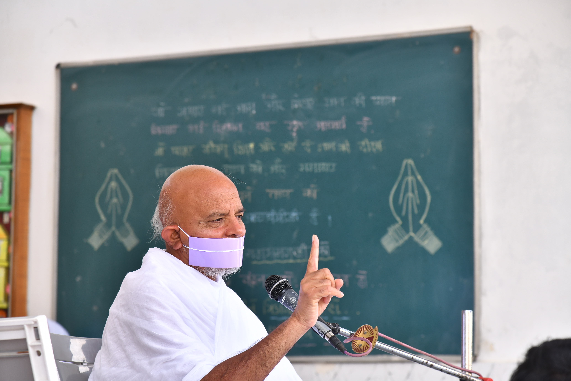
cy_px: 190
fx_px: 1903
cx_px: 286
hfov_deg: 17.1
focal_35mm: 120
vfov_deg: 11.4
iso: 640
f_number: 5
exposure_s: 1/250
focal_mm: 120
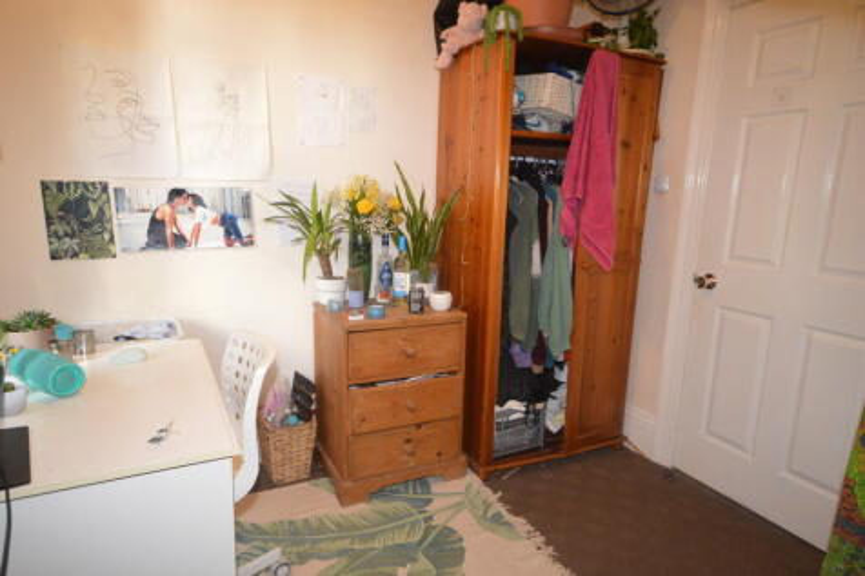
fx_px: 504
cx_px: 432
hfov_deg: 81.2
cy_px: 288
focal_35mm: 21
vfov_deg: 59.5
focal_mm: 14
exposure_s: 1/60
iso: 2800
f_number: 4.8
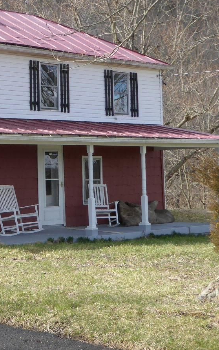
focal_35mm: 90
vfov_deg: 23.0
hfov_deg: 14.1
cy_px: 140
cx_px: -46
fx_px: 859
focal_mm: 6.7
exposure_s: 1/320
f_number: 3.7
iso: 100
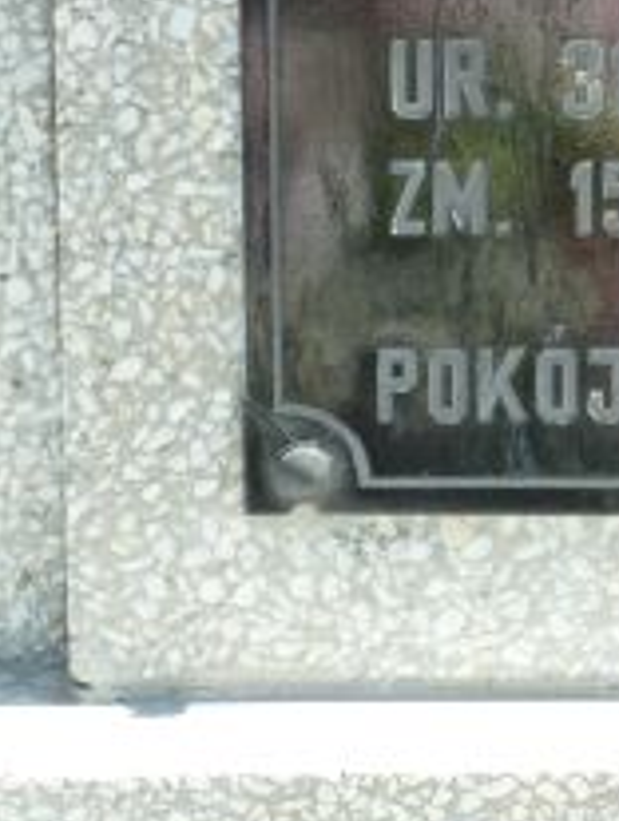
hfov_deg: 4.7
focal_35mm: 317
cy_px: -16
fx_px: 7535
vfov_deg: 6.2
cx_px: 698
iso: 125
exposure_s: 1/125
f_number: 4.5
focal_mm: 22.5
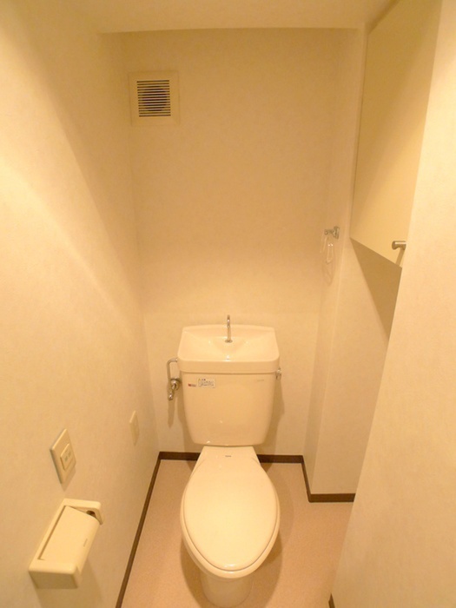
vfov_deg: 71.6
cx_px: 228
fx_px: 422
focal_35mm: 24
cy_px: 304
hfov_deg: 56.8
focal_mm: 5.1
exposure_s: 1/60
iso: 640
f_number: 2
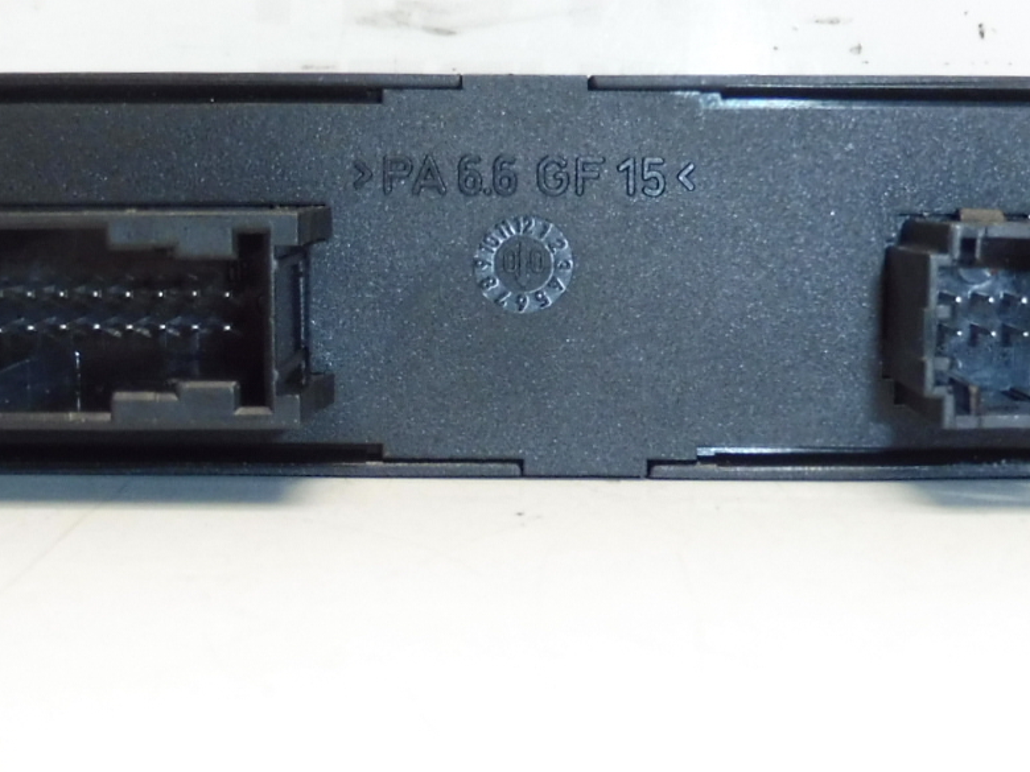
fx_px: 1875
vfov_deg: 23.3
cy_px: 329
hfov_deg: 30.7
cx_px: 503
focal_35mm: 63
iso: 200
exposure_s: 1/100
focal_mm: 4.3
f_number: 3.5
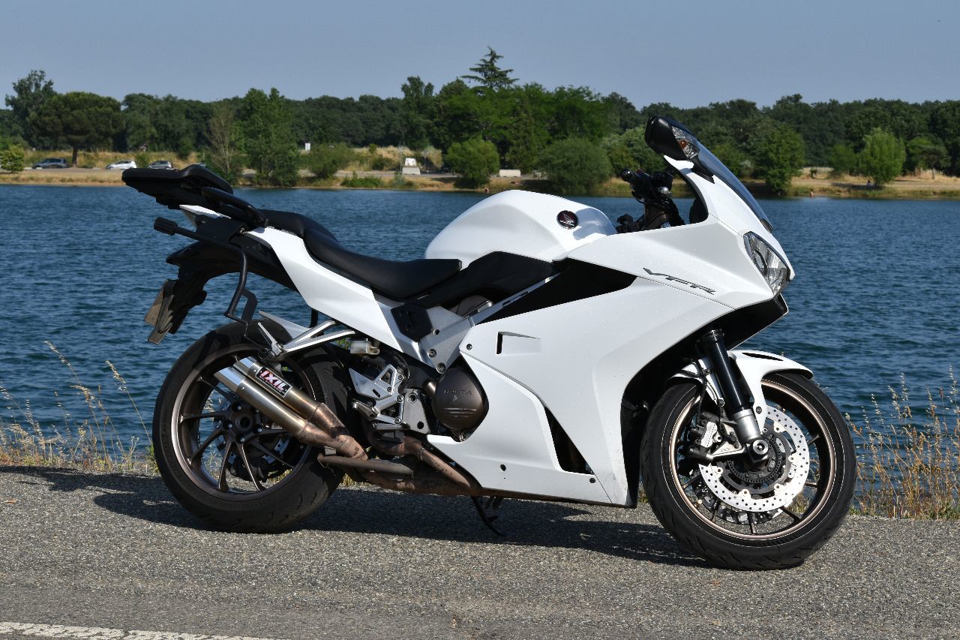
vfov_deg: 16.5
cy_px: 320
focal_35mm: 82
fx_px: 2200
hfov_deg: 24.6
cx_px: 480
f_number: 11
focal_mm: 55
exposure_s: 1/500
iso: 200
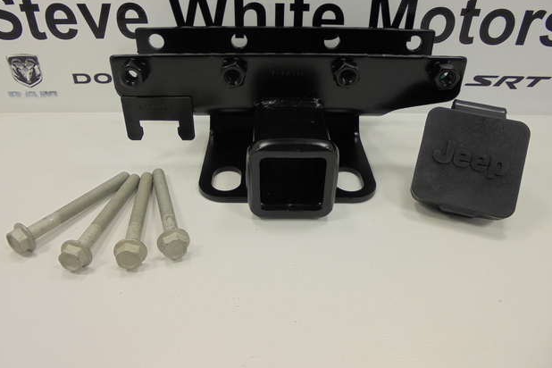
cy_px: 155
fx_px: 429
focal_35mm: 28
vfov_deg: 46.2
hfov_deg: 65.5
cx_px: 268
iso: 100
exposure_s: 1/125
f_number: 3.5
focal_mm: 4.6
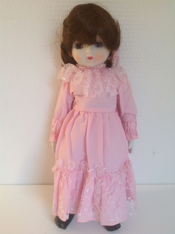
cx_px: 88
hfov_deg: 40.6
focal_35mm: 35
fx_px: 237
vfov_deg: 52.7
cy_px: 117
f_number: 2.4
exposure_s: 1/20
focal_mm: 4.28
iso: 50
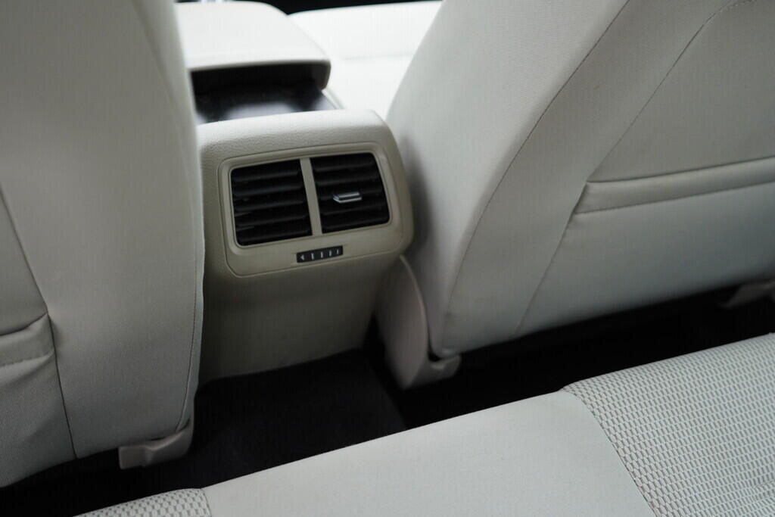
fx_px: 775
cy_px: 258
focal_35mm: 36
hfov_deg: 53.1
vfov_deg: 36.9
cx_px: 388
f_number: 2.8
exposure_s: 1/40
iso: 320
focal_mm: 24
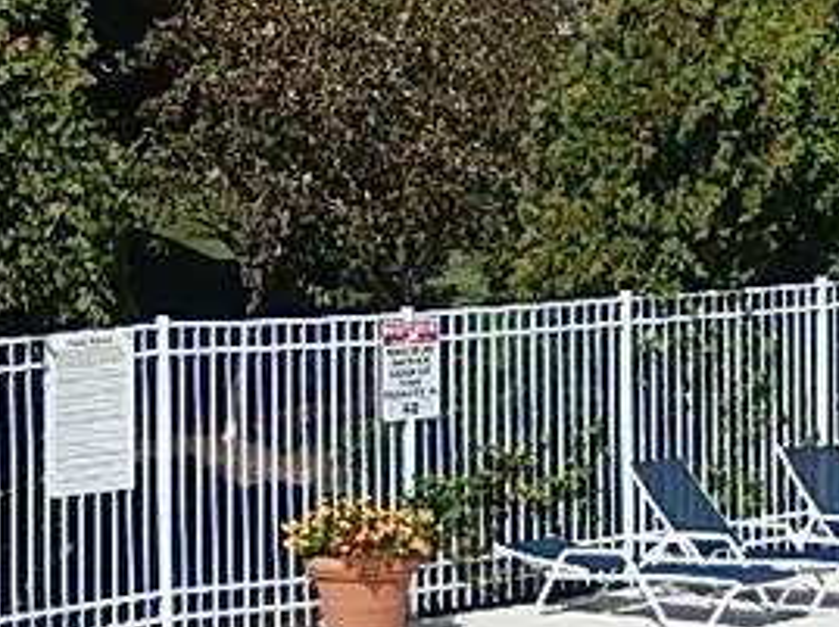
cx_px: 418
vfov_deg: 10.9
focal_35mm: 134
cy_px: -47
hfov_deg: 14.7
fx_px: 3243
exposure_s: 1/640
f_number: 6.8
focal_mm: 4.5
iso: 125
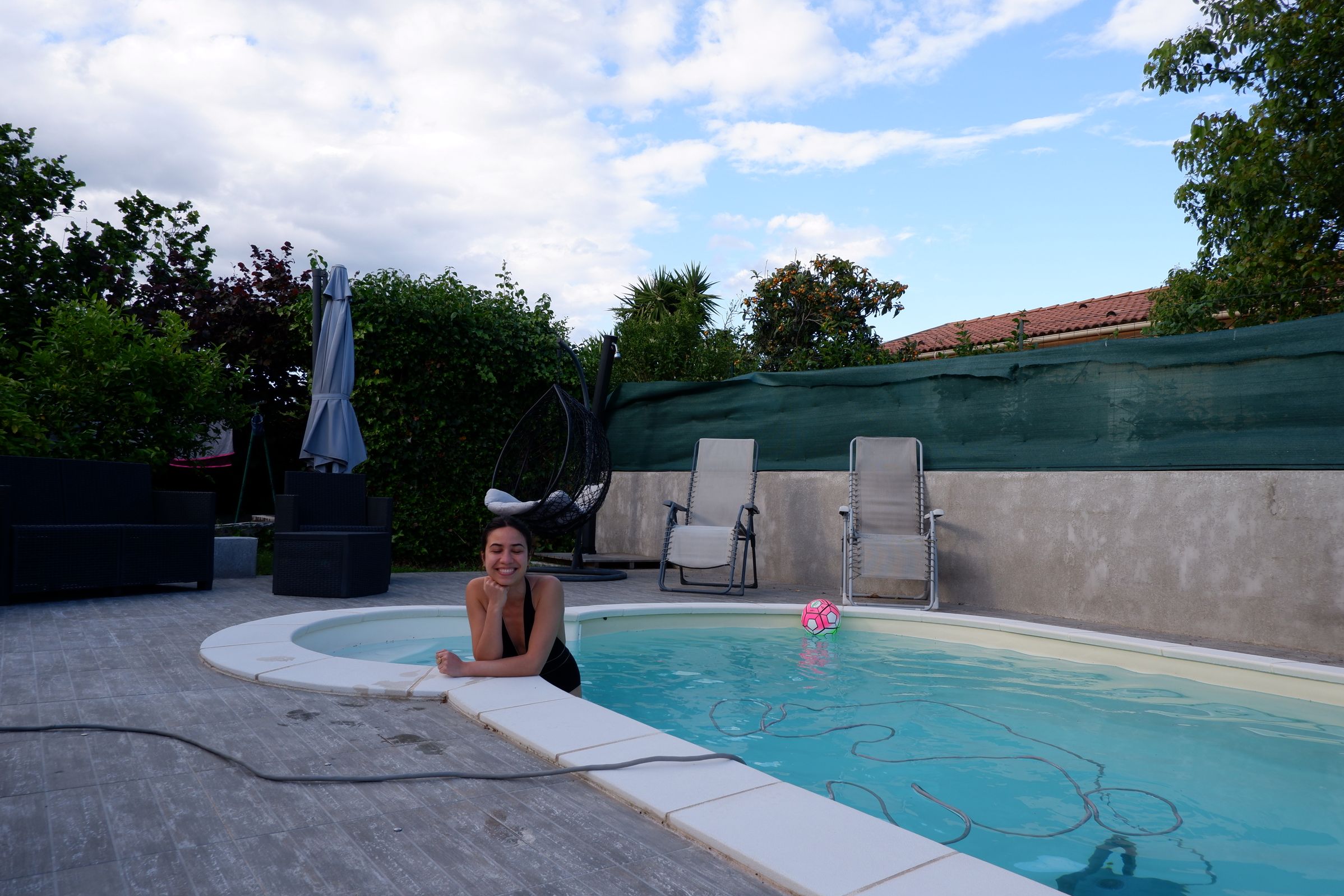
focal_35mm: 24
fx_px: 896
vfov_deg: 53.1
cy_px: 468
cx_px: 683
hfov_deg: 73.7
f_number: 8
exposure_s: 1/160
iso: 200
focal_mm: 15
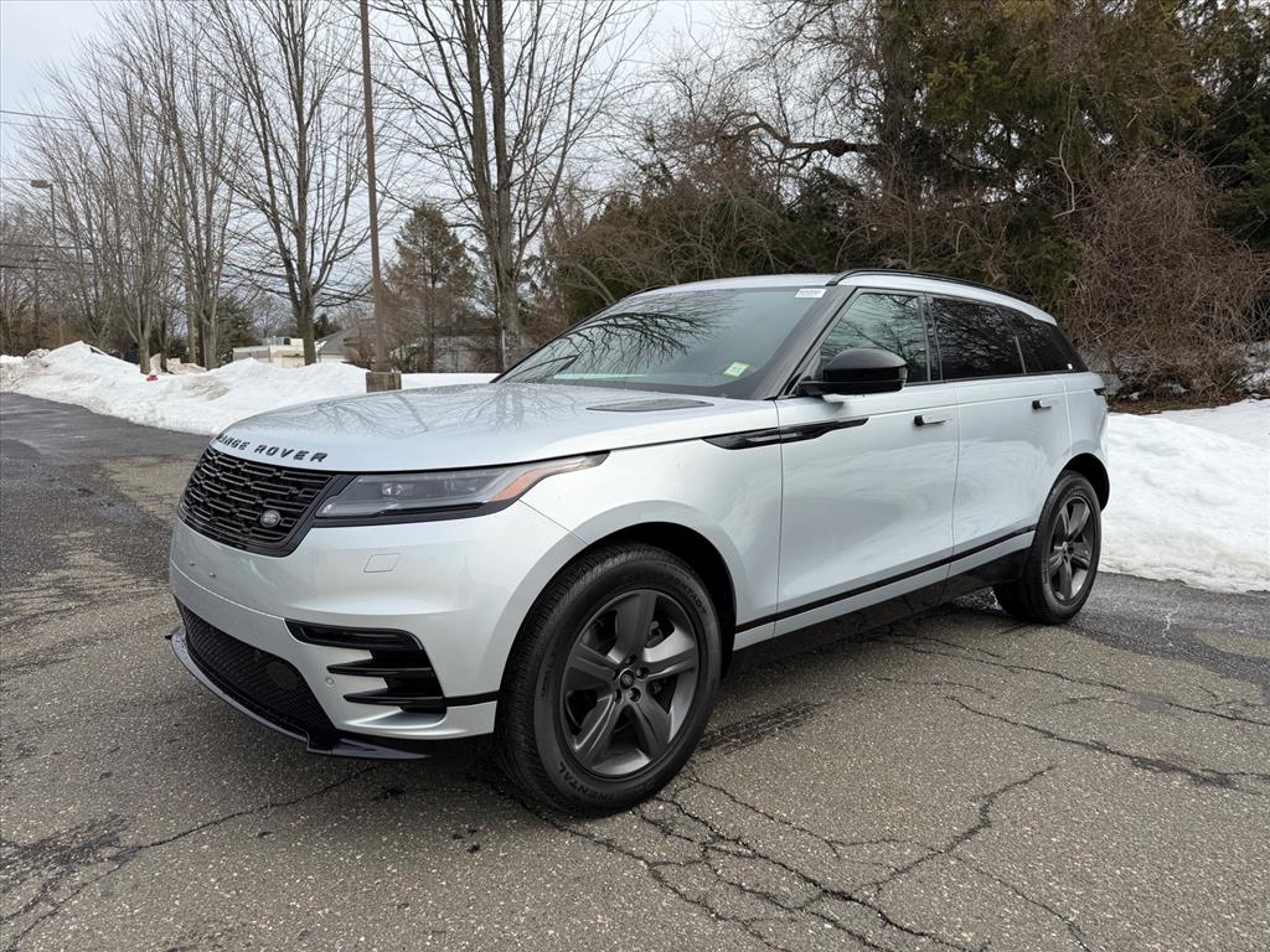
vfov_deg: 56.8
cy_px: 476
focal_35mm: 24
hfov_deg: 71.6
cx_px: 635
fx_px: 881
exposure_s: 1/3759
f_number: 1.78
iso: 80
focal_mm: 6.76
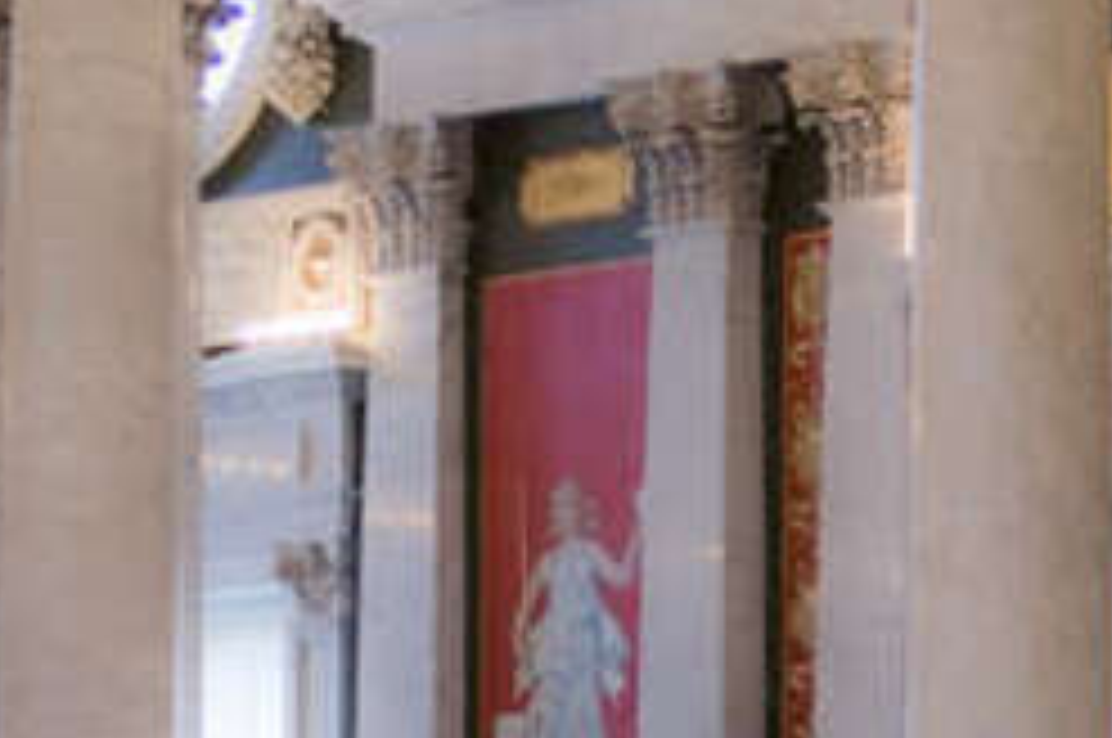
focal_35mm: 243
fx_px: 7496
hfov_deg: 8.3
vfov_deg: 5.6
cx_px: 1661
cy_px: 644
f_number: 2
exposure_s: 1/30
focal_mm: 50
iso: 200
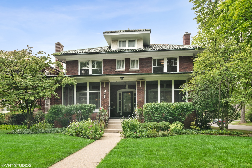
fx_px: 178
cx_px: 126
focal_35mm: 26
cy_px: 84
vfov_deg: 50.4
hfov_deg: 70.4
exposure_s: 1/100
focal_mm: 17
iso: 200
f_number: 8
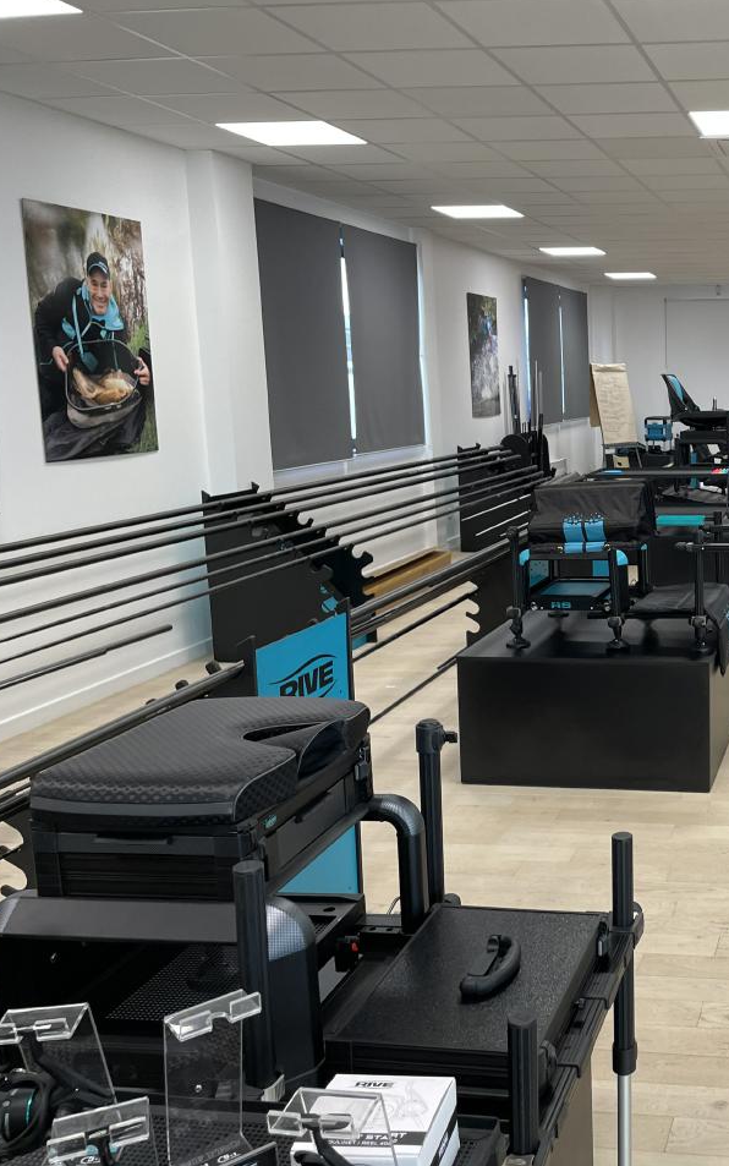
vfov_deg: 52.7
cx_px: 746
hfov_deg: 31.6
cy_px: 580
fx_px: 1176
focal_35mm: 37
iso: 100
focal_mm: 4.2
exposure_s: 1/100
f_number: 1.6
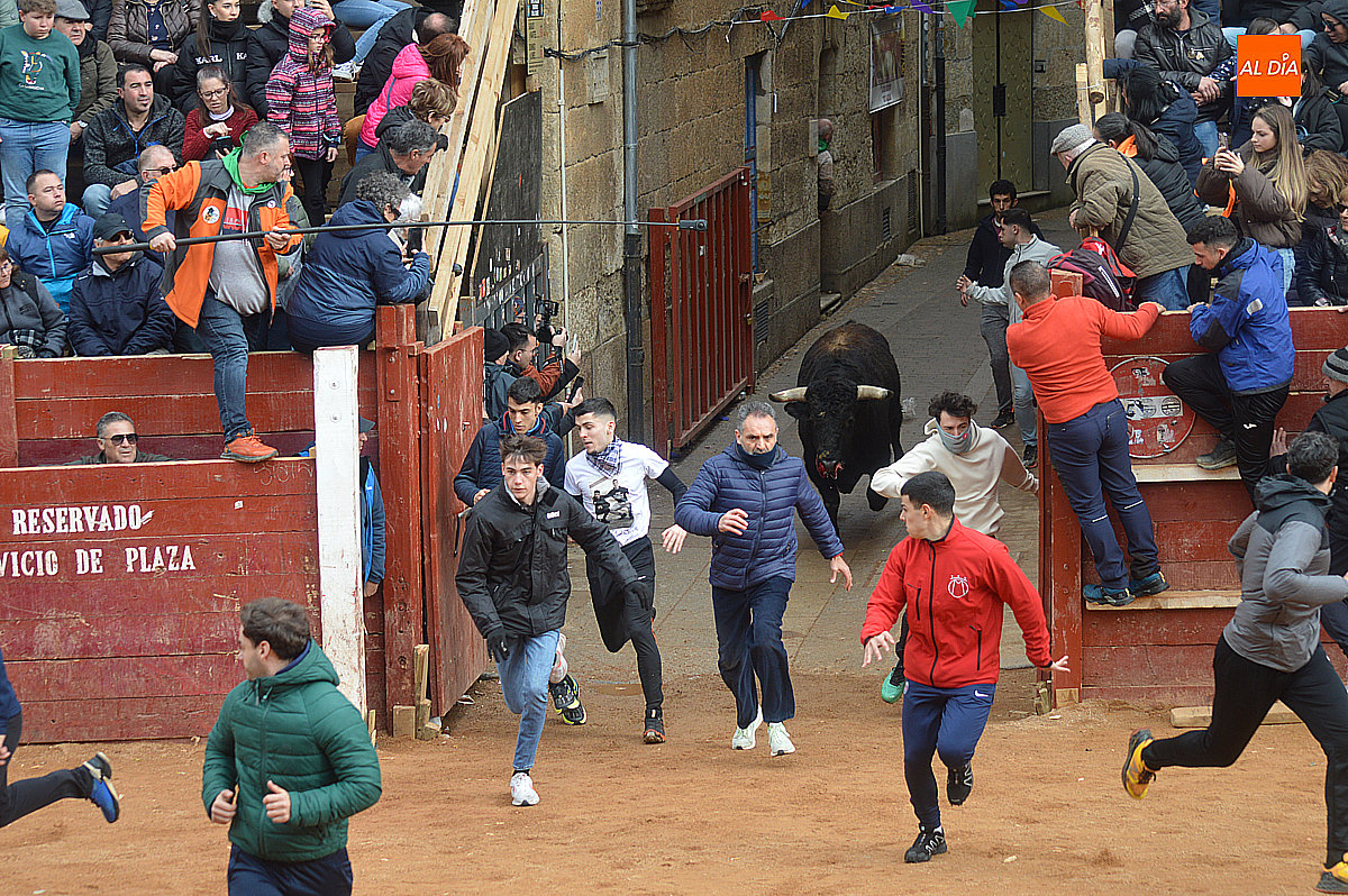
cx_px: 674
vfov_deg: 13.0
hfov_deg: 19.5
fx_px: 3928
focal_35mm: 105
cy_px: 448
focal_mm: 70
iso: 400
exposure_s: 1/640
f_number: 4.5
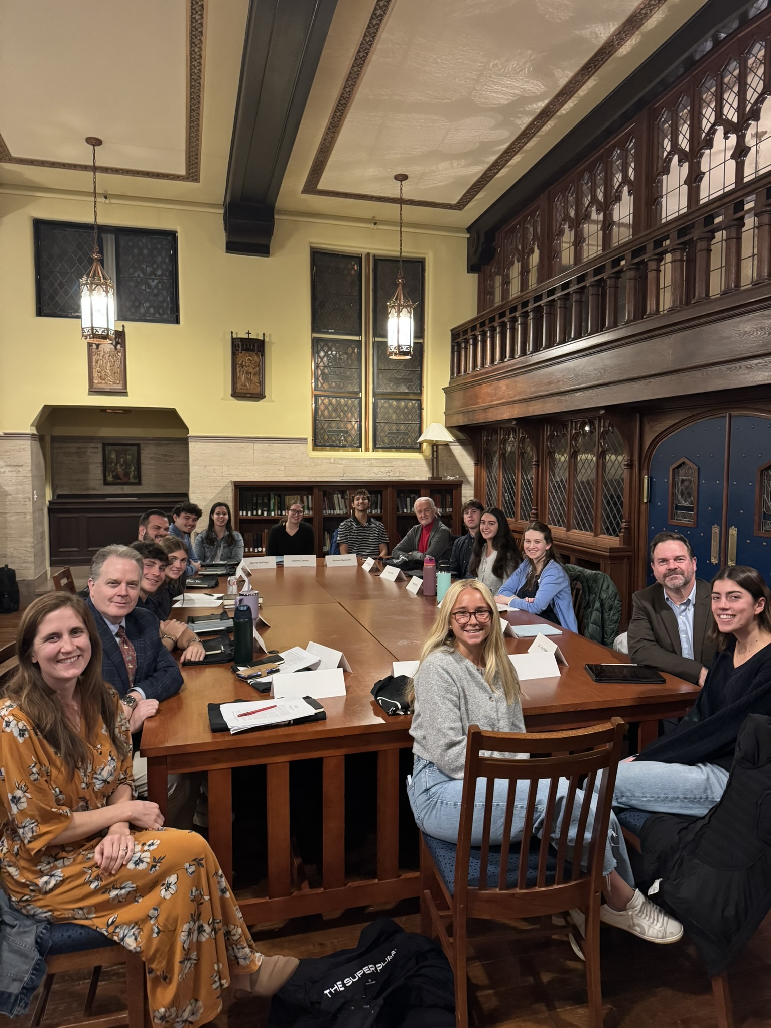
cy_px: 514
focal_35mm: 24
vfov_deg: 71.6
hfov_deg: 56.8
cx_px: 386
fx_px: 713
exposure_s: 1/40
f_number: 1.78
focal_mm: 6.76
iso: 800
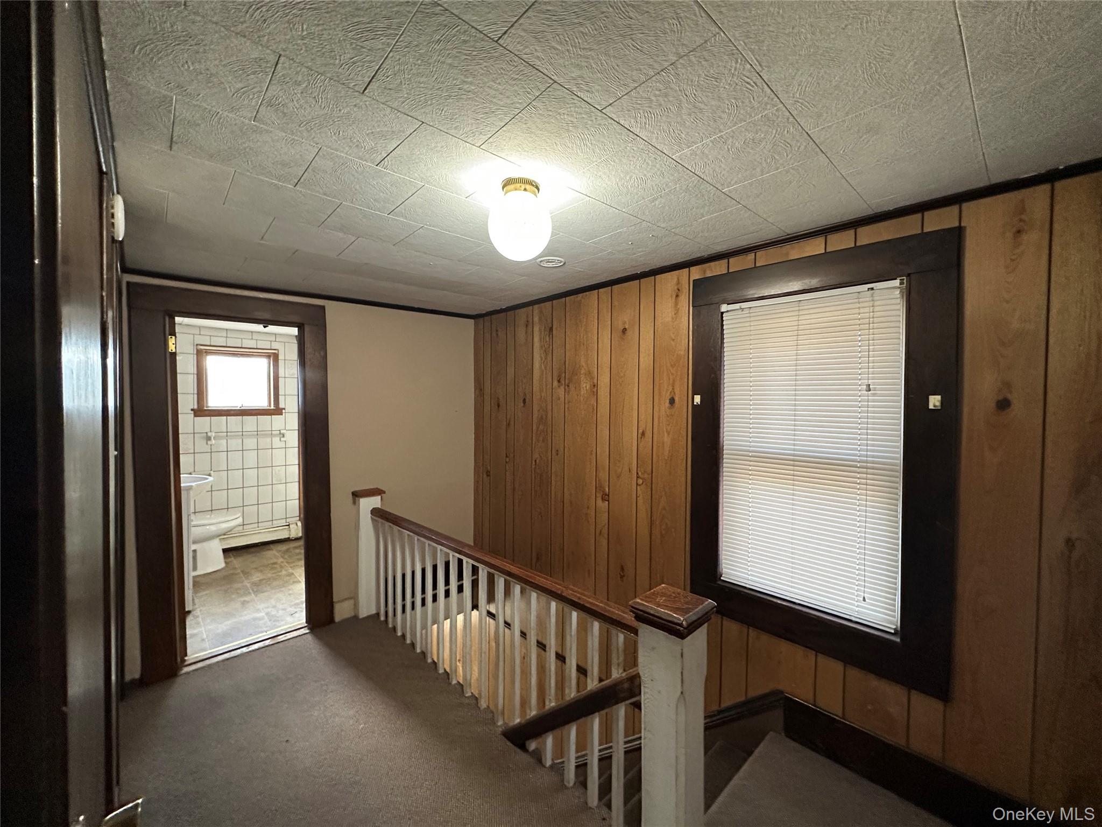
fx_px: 446
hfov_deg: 102.1
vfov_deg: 85.7
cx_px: 551
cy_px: 414
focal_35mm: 14
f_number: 2.2
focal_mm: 2.22
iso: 500
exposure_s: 1/60
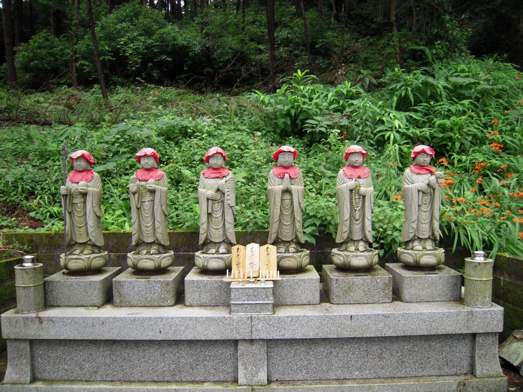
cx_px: 262
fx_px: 423
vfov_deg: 49.7
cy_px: 196
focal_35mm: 28
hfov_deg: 63.4
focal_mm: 5
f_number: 2.7
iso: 100
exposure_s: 1/100
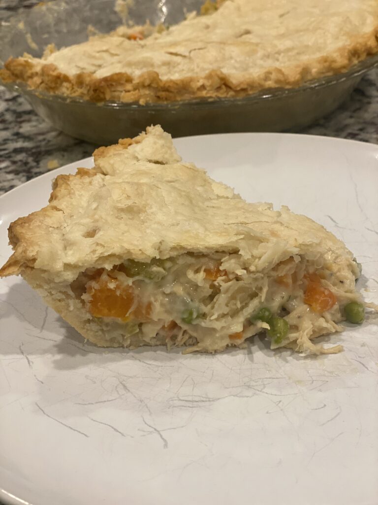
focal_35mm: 52
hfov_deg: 28.0
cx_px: 189
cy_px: 252
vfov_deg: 36.8
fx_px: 757
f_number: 2
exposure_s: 1/120
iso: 200
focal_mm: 6
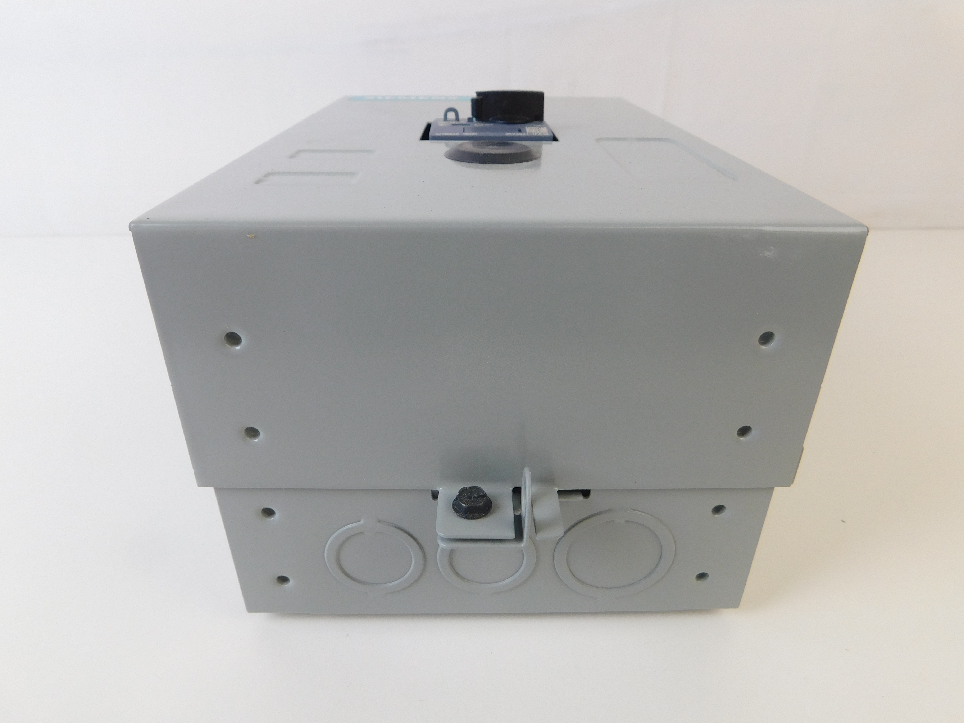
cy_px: 362
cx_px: 482
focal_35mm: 23
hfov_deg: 73.9
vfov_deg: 58.9
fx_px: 641
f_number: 3
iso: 140
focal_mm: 4
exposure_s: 1/30
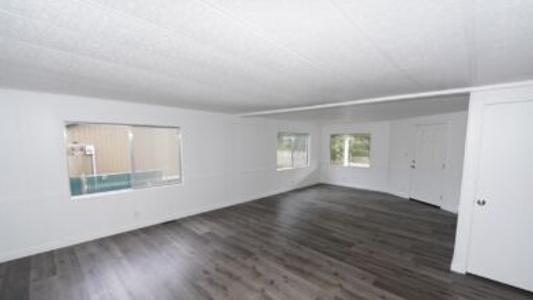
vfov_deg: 70.3
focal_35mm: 15
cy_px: 166
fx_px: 212
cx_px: 266
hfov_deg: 103.0
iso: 3200
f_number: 4
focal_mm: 14
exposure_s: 1/2000
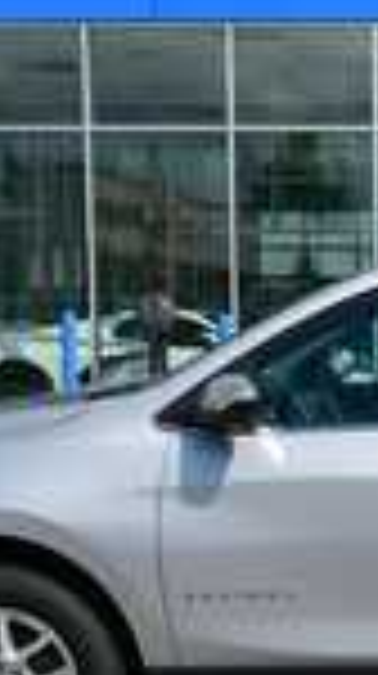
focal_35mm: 84
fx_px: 1502
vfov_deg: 25.0
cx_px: 486
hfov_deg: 13.8
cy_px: 511
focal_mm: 20
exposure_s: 1/400
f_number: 10
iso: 100
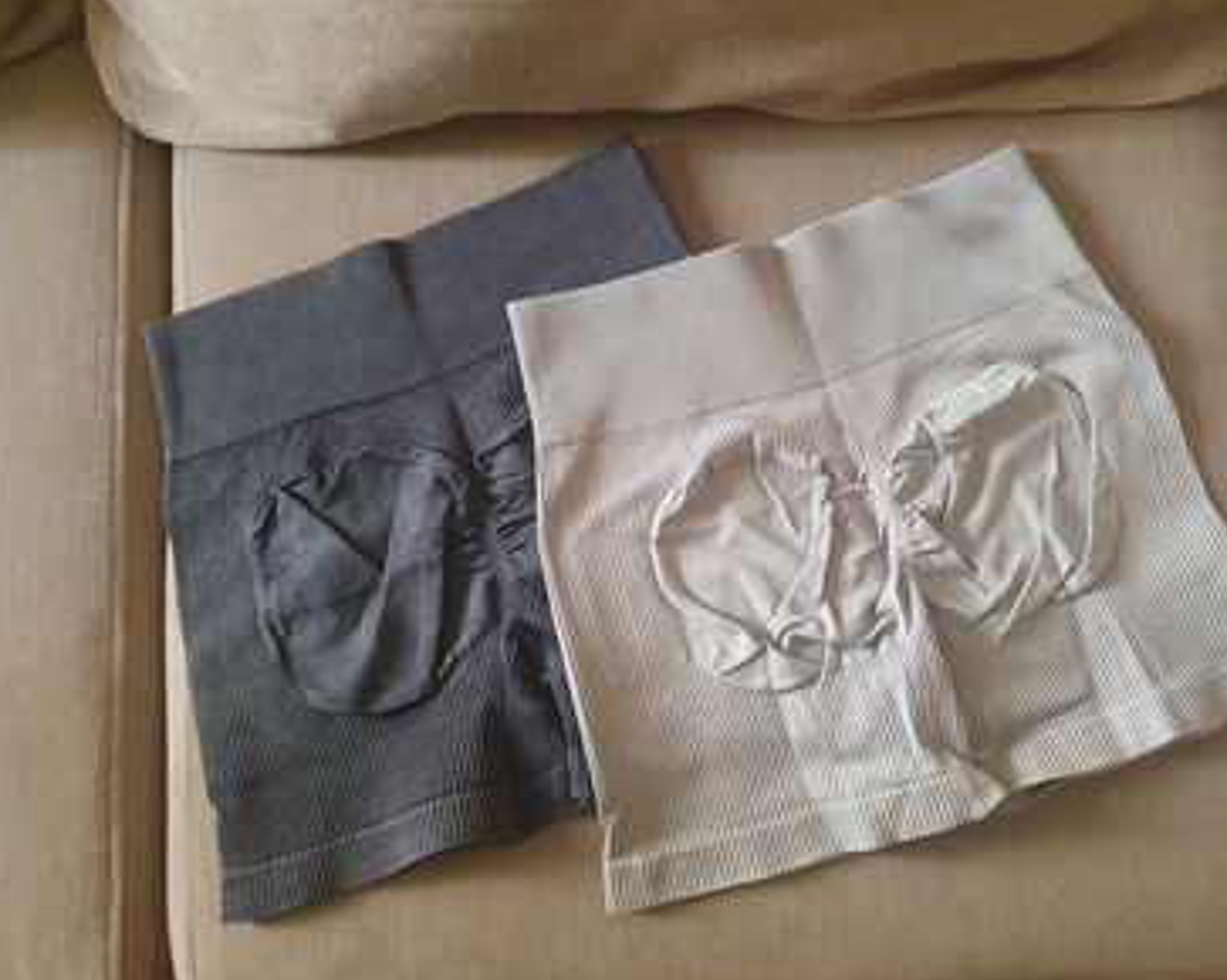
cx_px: 659
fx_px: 1016
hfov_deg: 62.2
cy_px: 493
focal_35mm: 28
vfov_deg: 51.5
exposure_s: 1/50
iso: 800
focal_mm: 4.32
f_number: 1.5
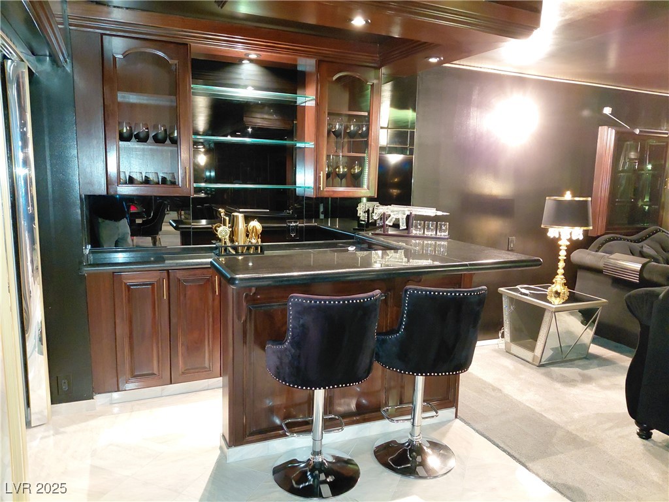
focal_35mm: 25
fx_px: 483
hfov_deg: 69.4
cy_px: 251
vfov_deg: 54.9
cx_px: 334
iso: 1600
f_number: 1.8
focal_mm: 4.69
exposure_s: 1/25
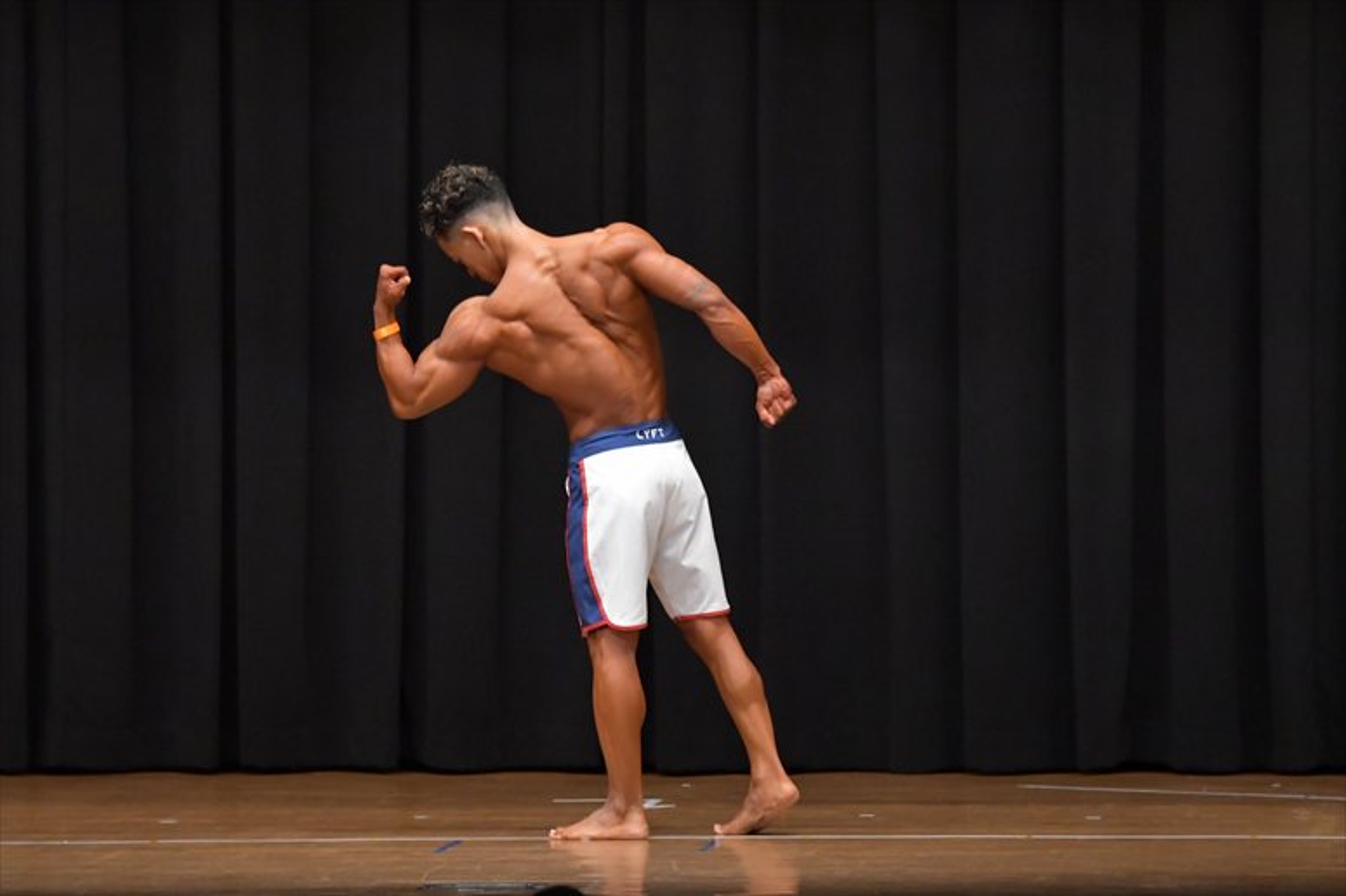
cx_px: 673
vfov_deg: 5.7
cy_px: 448
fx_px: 8969
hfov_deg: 8.6
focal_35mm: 240
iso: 6400
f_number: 5.6
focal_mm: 160
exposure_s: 1/400
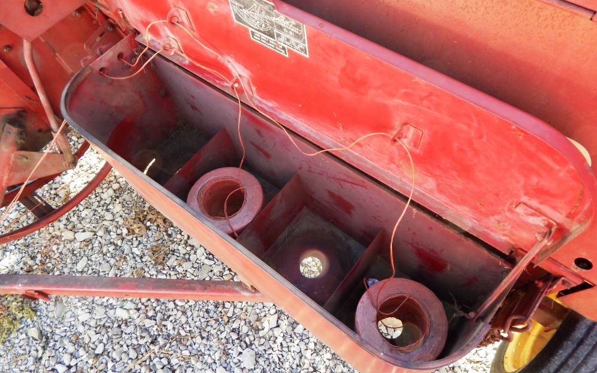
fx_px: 391
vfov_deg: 51.0
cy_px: 200
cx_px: 307
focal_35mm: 24
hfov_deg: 74.8
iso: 125
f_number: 3
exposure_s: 1/100
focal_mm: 4
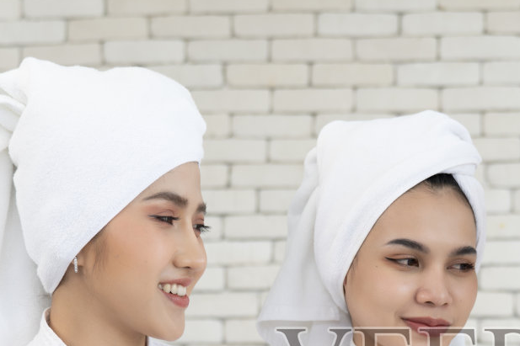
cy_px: 385
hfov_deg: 21.0
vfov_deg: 13.9
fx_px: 1386
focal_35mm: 96
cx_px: 417
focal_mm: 37
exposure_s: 1/160
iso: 100
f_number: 2.8
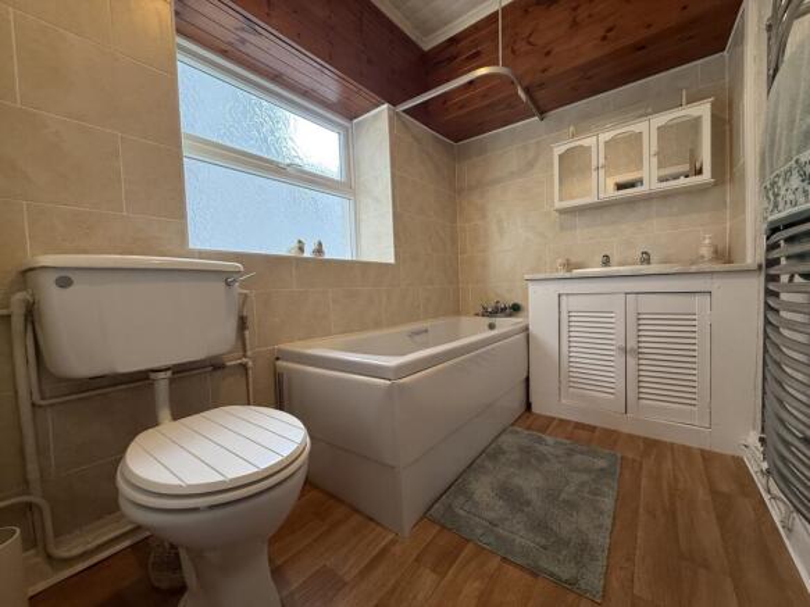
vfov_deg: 85.7
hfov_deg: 102.1
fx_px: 328
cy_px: 304
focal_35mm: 14
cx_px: 405
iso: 250
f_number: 2.2
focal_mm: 2.22
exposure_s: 1/100
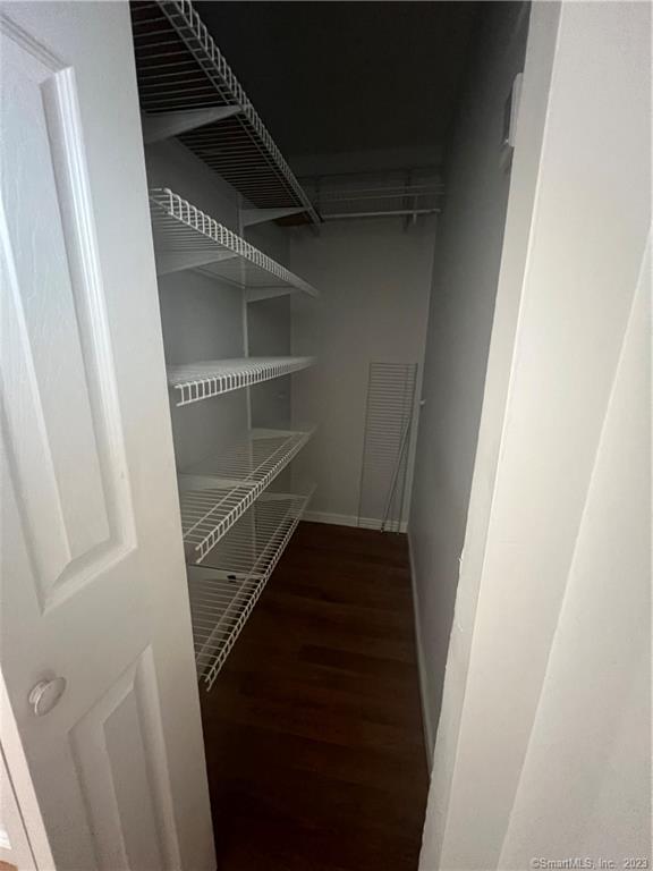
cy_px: 436
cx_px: 326
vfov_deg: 106.2
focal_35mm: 13
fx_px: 327
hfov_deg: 89.9
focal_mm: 1.57
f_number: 1.8
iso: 1000
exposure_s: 1/30
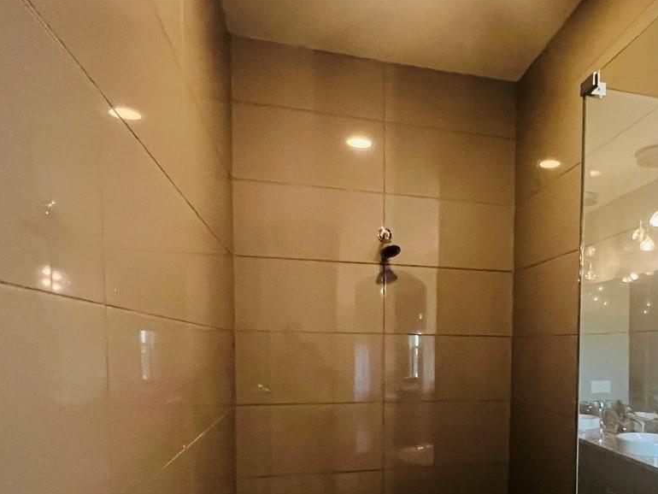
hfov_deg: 62.4
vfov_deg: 48.9
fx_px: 513
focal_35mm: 27
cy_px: 384
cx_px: 476
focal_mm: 1.57
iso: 1000
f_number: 1.8
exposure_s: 1/40
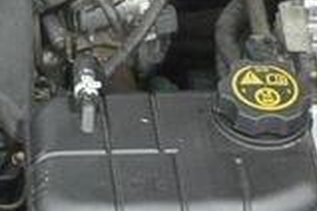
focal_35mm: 174
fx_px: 1532
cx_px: 0
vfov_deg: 7.9
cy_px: 148
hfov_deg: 11.7
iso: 200
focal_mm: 10
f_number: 3.5
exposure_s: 1/200
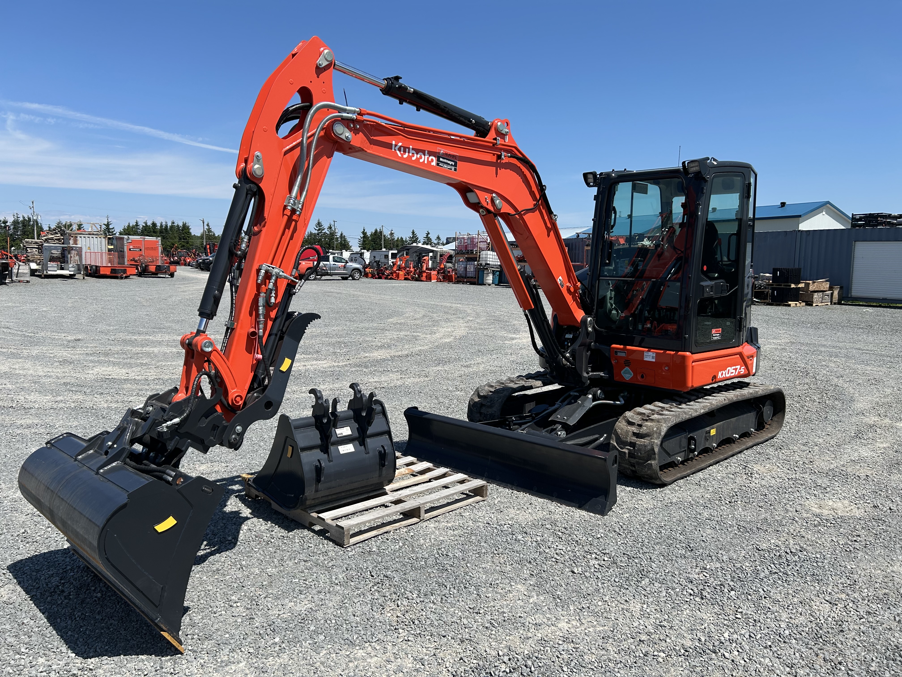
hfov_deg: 67.3
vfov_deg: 53.1
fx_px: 677
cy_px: 338
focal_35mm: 26
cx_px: 451
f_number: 1.5
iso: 50
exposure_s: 1/4444
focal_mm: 5.7
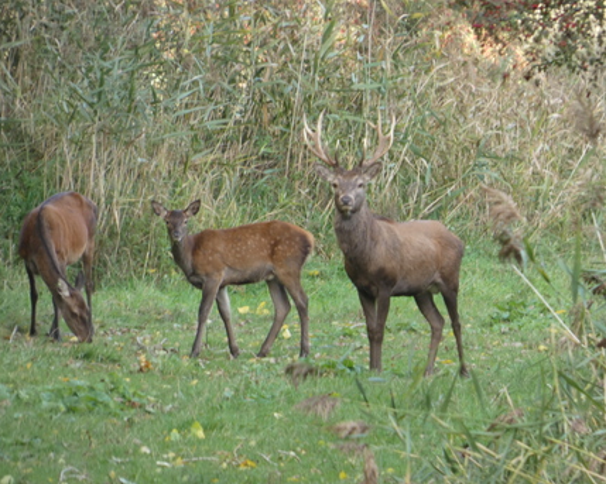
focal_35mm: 992
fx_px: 17788
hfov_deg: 2.0
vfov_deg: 1.6
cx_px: 295
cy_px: 242
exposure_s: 1/25
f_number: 5.6
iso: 80
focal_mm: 169.6
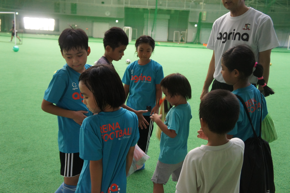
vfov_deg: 33.0
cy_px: 96
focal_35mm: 40
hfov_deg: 48.0
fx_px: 326
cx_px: 145
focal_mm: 27
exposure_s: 1/60
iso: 1600
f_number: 4
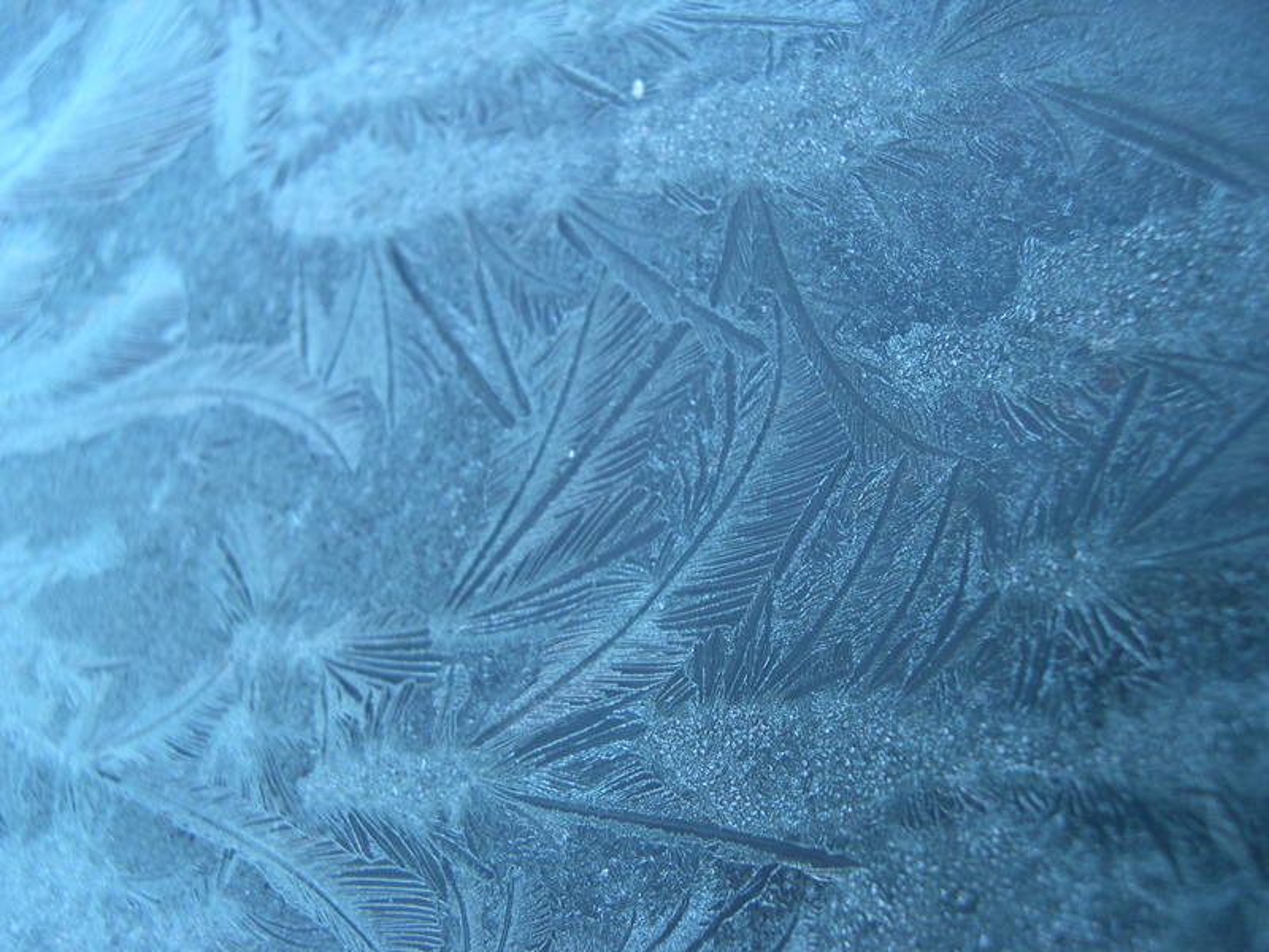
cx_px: 634
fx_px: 1393
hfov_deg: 49.0
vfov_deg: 37.7
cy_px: 476
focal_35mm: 38
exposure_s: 1/67
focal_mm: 8
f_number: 2.8
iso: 100
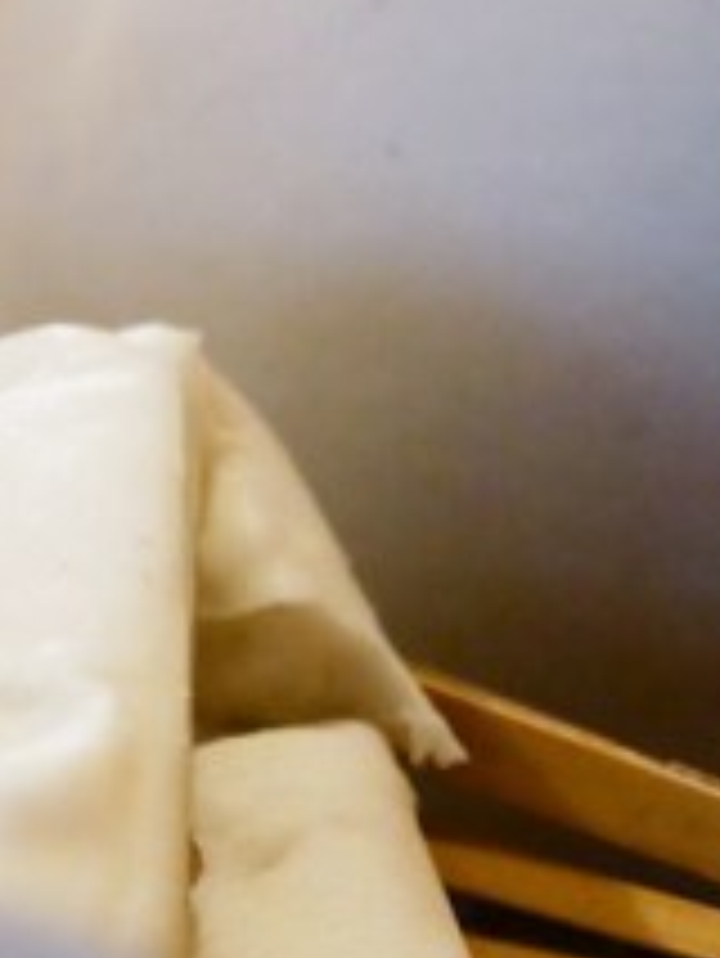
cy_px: 380
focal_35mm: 365
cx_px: -428
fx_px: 10112
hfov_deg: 4.1
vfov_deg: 5.4
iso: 3200
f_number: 5.1
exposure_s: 1/40
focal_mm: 55
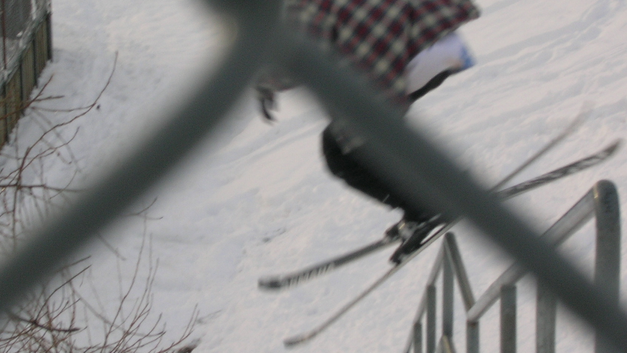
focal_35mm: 151
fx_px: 2511
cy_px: 108
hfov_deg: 14.2
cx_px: 284
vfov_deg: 8.0
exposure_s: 1/80
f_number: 7.6
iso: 50
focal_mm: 15
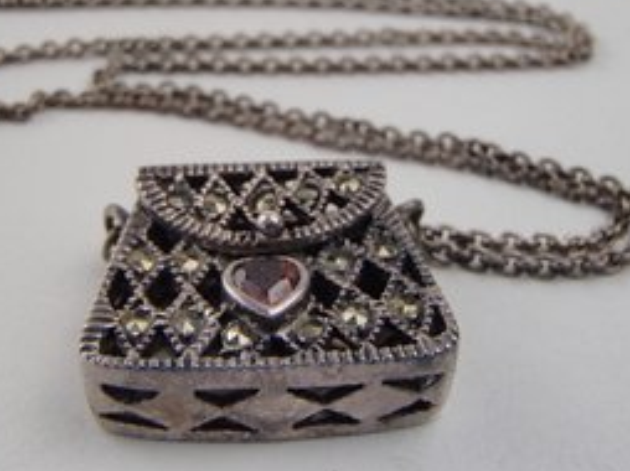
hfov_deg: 38.1
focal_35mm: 50
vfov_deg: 28.9
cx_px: 272
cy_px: 167
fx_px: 909
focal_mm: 6.64
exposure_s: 1/160
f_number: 4.7
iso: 200
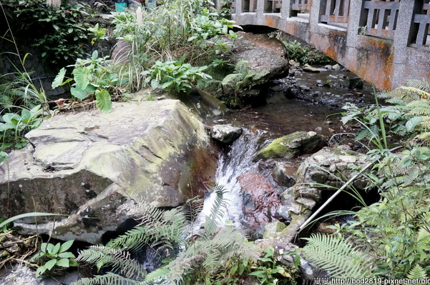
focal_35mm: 34
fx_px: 400
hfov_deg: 56.5
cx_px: 219
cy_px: 143
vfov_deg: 39.3
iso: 3200
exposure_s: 1/400
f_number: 5
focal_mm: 21
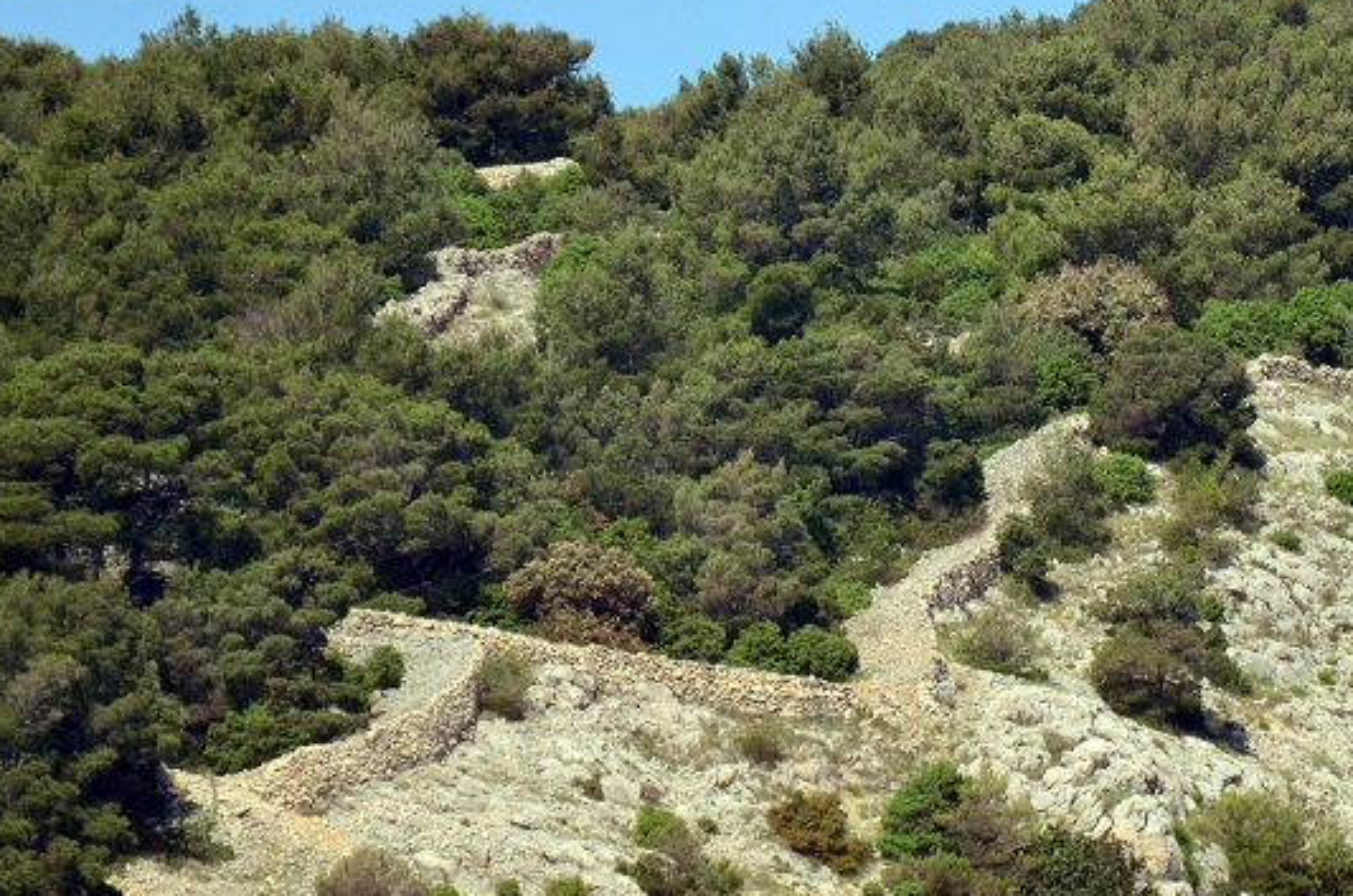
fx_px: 31616
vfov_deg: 1.6
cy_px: 641
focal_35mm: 843
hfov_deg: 2.5
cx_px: 1138
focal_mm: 300
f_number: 5.6
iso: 1800
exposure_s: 1/8000
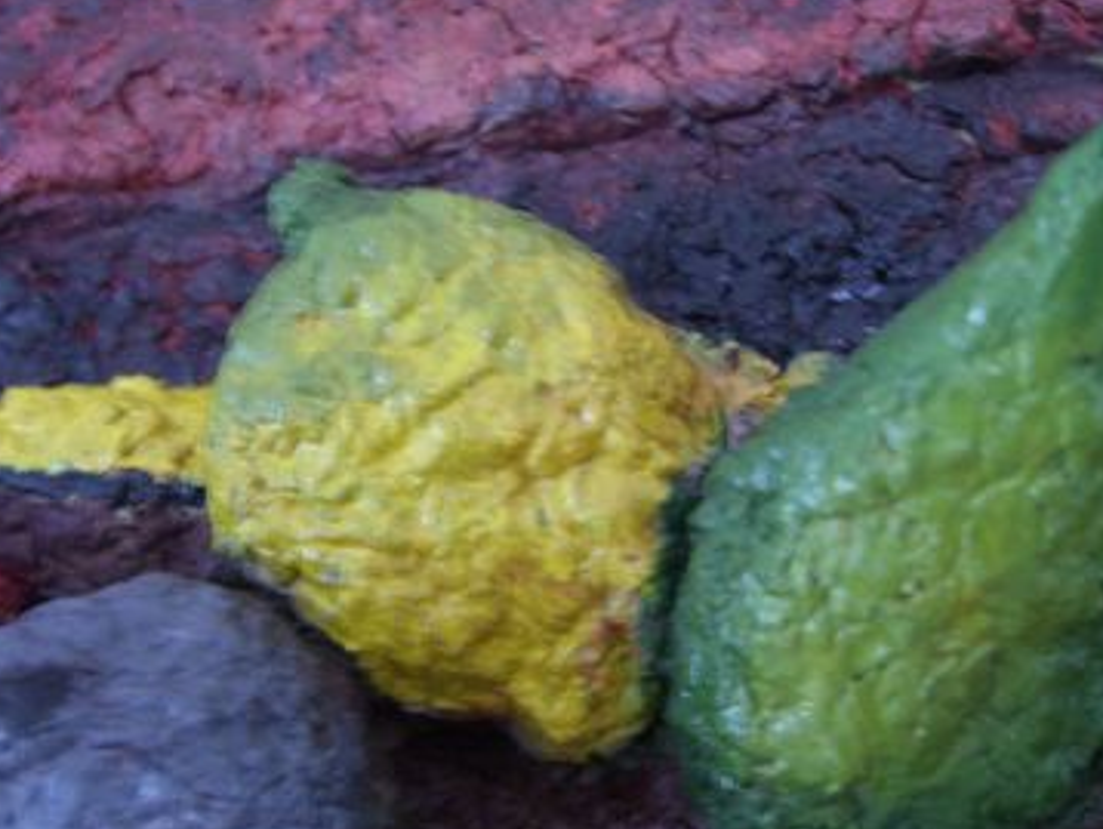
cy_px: 398
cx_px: 686
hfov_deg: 35.3
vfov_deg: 27.1
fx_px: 1722
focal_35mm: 54
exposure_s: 1/10
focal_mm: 7.9
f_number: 2.8
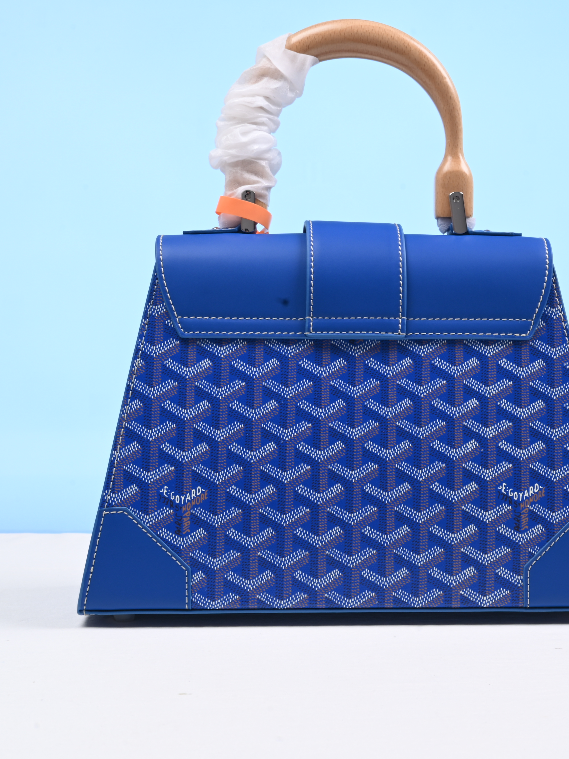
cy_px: 378
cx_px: 358
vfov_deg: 30.3
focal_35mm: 64
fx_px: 1403
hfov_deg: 22.9
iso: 100
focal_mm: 41
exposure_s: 1/2
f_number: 16
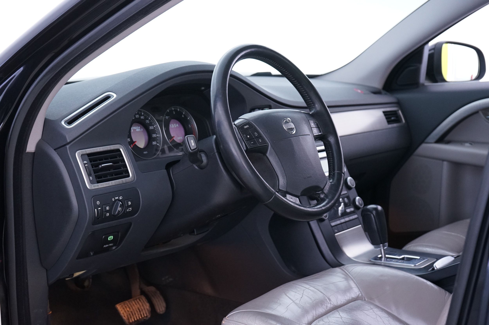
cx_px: 244
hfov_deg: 35.1
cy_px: 162
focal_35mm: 57
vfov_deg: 23.7
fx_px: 774
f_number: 6.3
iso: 2500
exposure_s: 1/10
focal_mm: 57
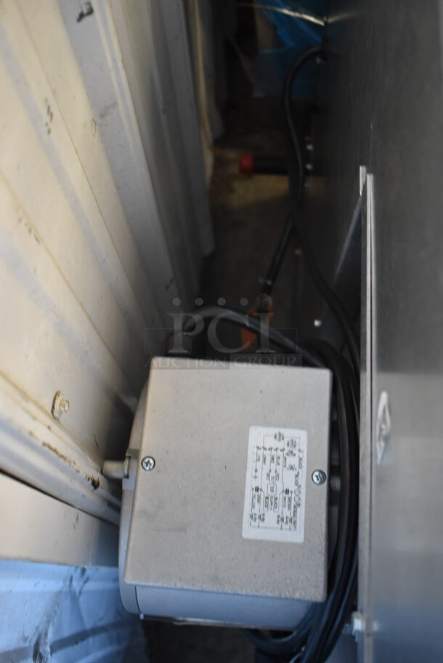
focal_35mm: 34
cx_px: 222
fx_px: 636
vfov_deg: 55.1
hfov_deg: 38.4
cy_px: 332
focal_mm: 23
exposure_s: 1/40
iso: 1250
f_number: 3.8
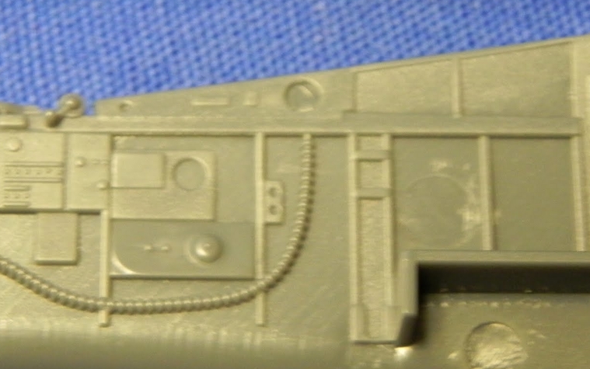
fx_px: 2155
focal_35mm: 134
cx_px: 192
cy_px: 180
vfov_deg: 9.8
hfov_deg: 15.6
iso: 400
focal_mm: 13.4
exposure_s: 1/10.7
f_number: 4
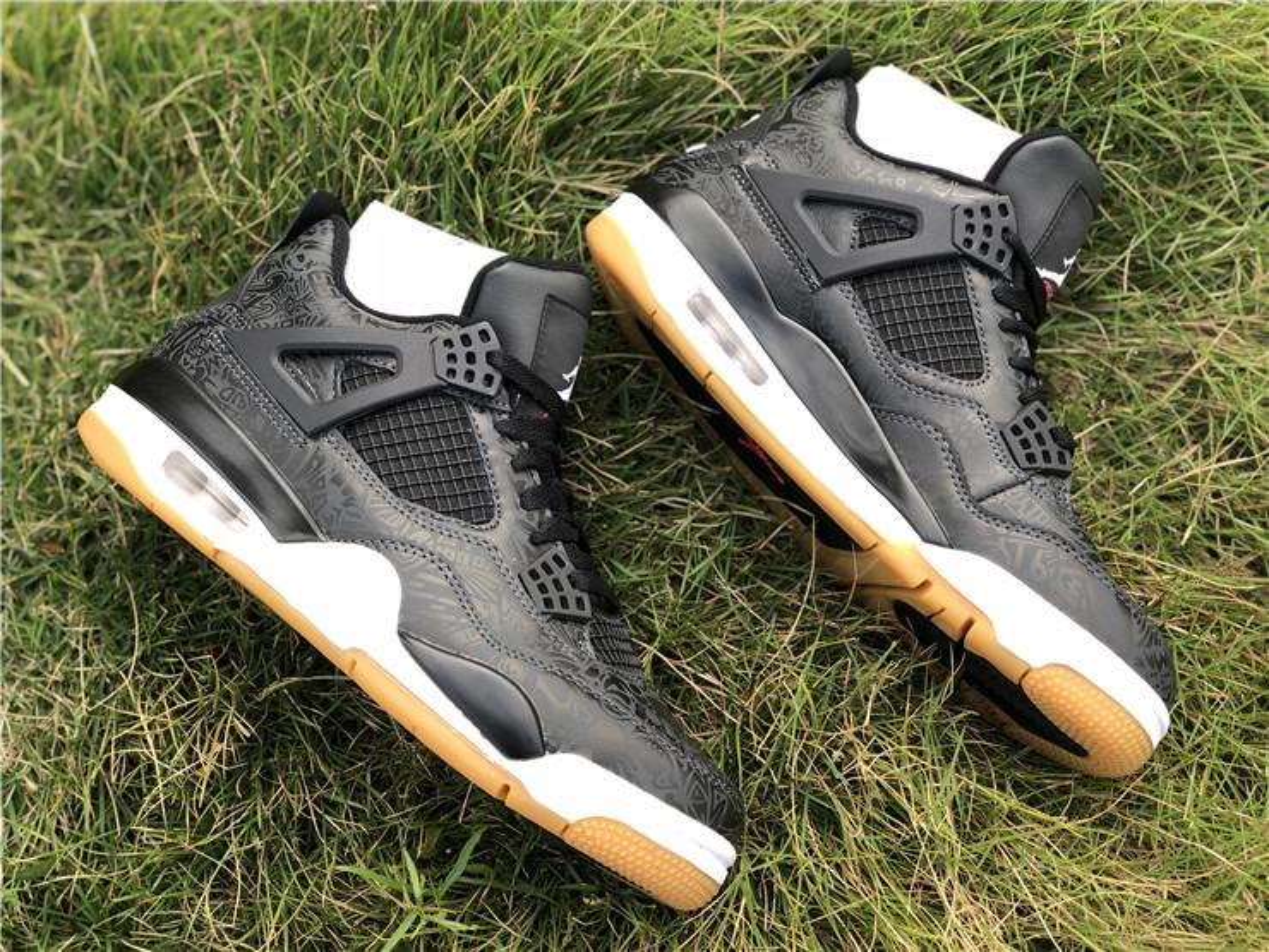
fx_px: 1906
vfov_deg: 28.0
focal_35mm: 52
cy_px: 476
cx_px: 634
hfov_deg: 36.8
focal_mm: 6
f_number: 2.4
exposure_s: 1/117
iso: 16
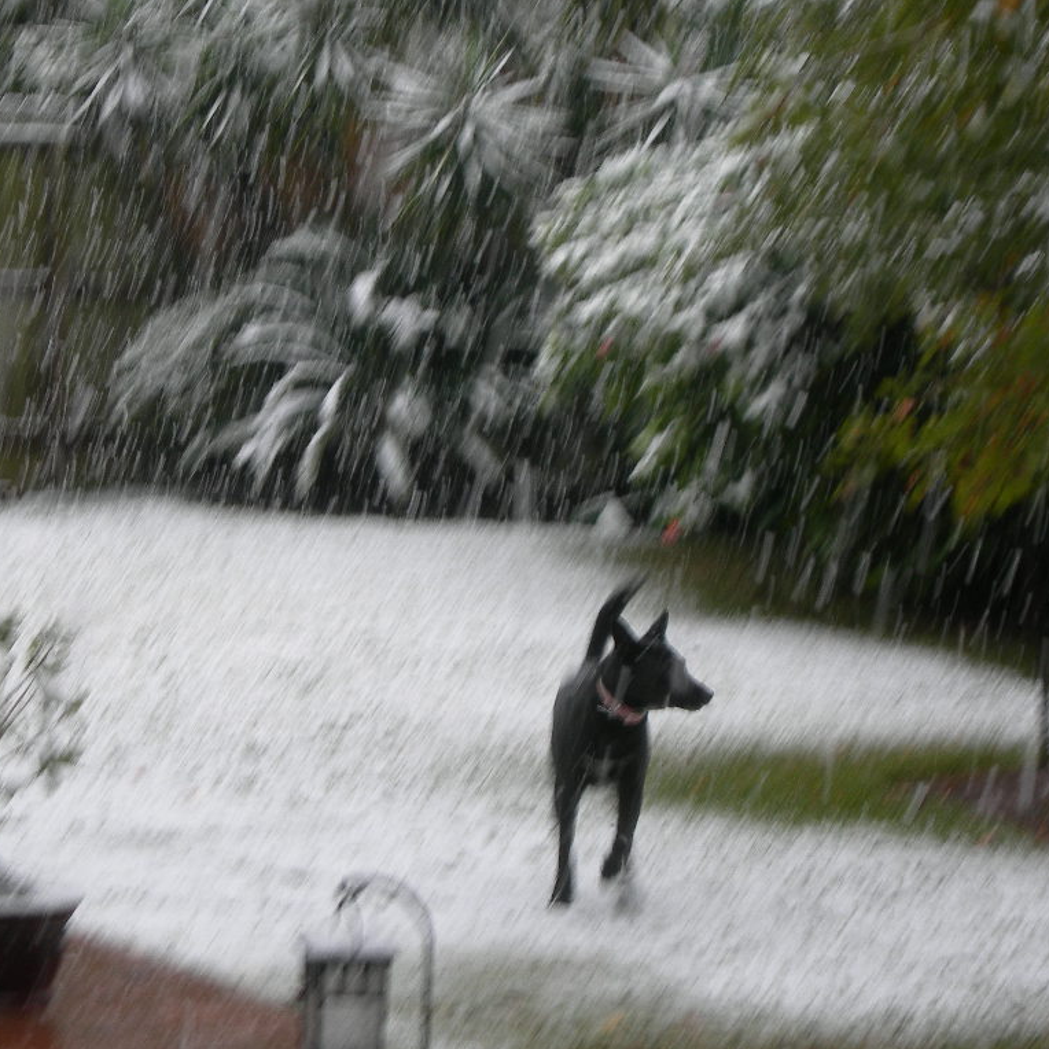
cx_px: 354
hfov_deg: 12.9
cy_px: 524
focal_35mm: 135
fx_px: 4628
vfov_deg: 12.9
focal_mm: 23.4
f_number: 4.9
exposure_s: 1/41.6
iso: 50
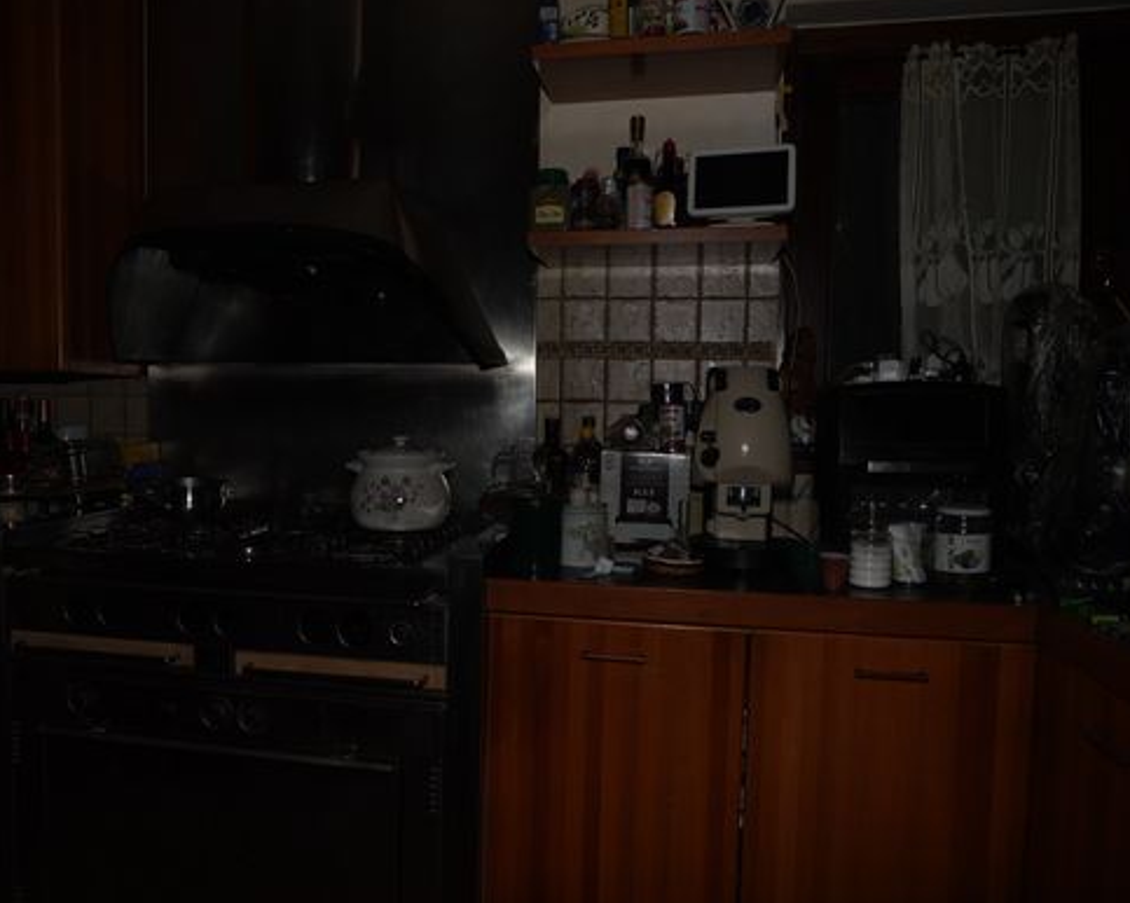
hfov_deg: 61.9
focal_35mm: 28
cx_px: 470
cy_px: 457
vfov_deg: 51.5
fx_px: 936
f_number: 5.6
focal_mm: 24
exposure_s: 1/1000
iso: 100
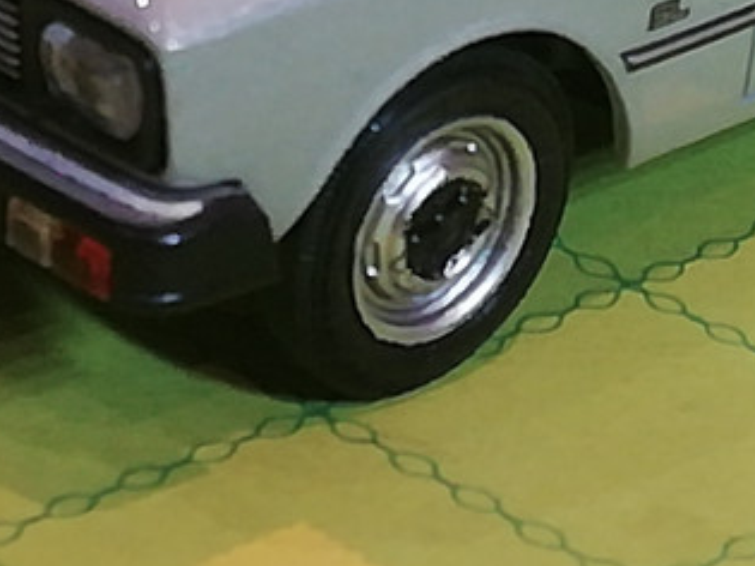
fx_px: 4426
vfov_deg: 7.2
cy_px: -139
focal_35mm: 203
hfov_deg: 9.7
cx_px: 632
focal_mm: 3.46
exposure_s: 1/33.3
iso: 160
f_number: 2.2
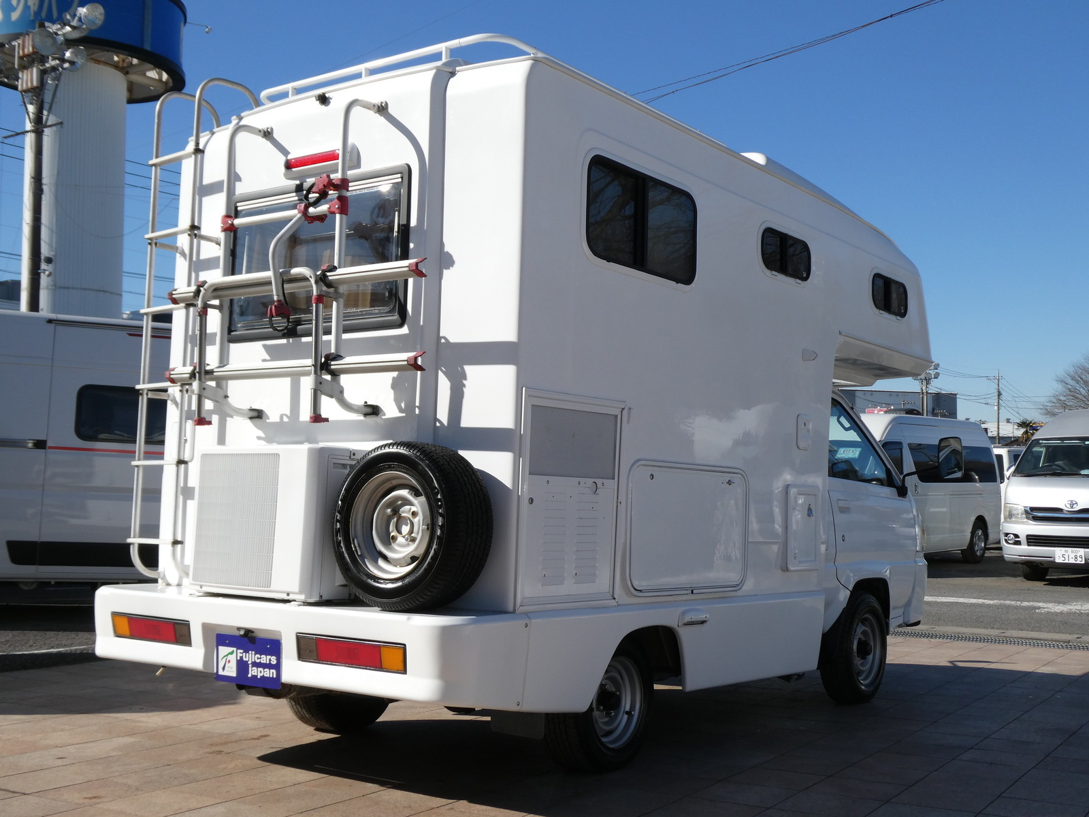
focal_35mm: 40
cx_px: 544
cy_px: 408
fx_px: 1258
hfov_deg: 46.8
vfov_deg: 36.0
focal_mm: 7.2
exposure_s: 1/1000
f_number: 4
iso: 80
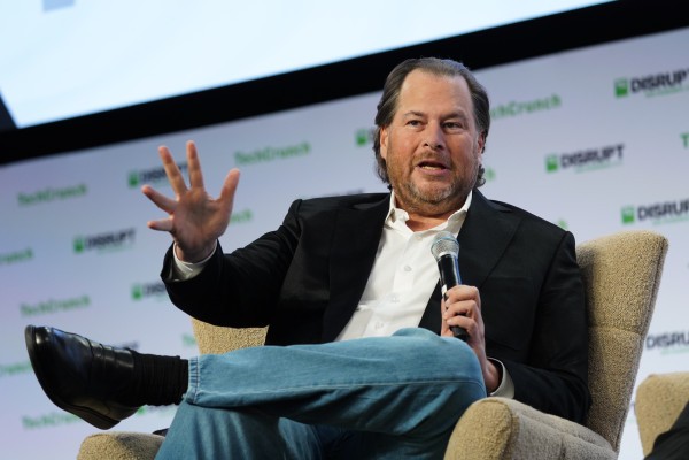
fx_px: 3502
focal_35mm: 183
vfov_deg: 7.5
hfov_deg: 11.2
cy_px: 230
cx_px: 344
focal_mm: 183
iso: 1600
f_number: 5.6
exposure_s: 1/320
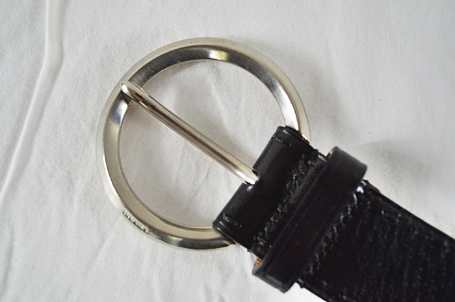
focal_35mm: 33
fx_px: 417
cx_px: 228
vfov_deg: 39.9
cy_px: 151
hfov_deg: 57.3
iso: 400
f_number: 4.5
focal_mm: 22
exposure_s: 1/80
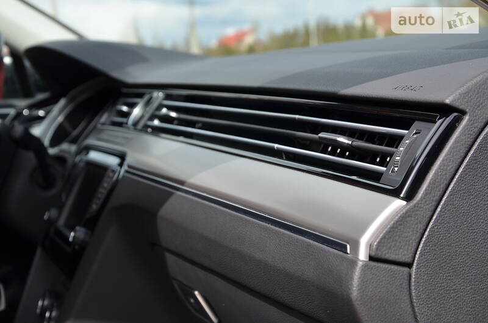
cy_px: 162
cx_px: 244
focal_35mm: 72
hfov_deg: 28.1
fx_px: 974
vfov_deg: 18.8
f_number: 8
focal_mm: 48
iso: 200
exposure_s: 1/250
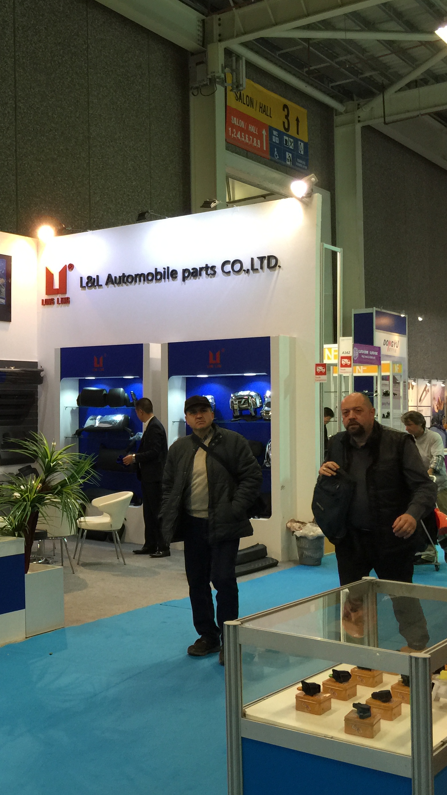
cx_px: -15
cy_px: 393
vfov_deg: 47.4
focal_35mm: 43
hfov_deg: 26.1
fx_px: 906
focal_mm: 4.15
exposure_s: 1/30
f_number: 2.2
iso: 50
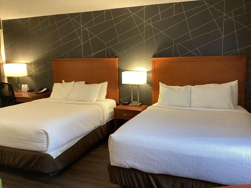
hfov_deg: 58.4
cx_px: 126
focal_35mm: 31
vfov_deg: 45.4
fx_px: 225
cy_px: 94
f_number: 2.4
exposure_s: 1/60
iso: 320
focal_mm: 3.3
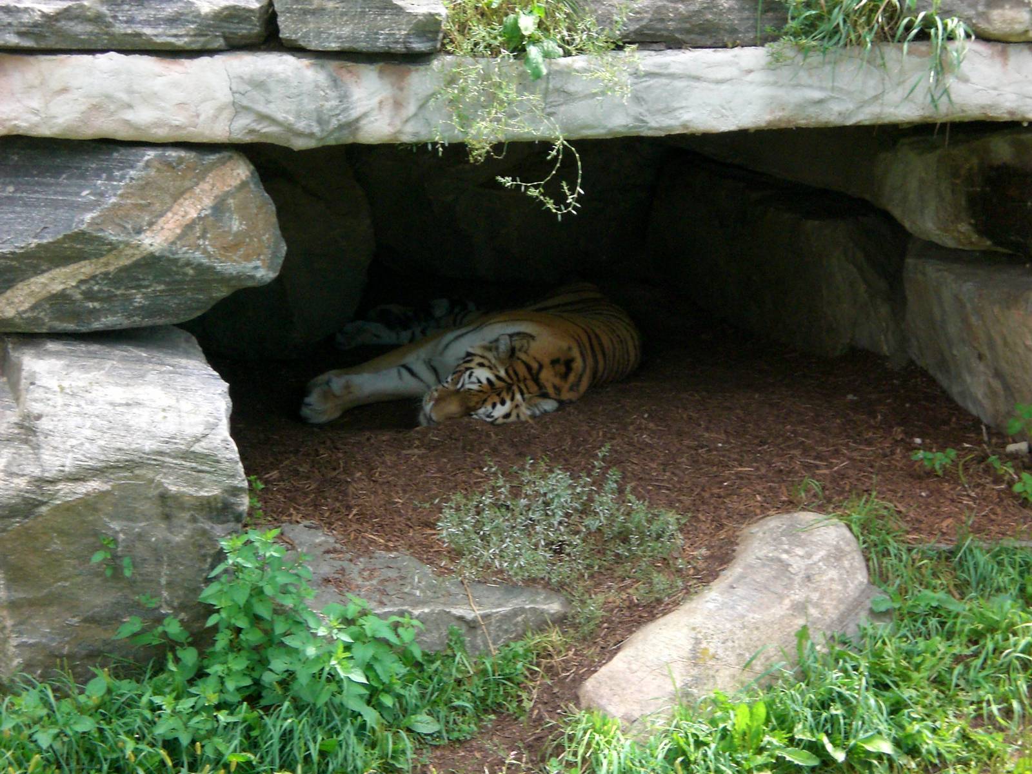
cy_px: 387
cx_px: 516
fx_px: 3399
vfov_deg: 13.0
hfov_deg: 17.3
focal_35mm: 114
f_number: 5.9
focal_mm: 18.9
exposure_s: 1/200
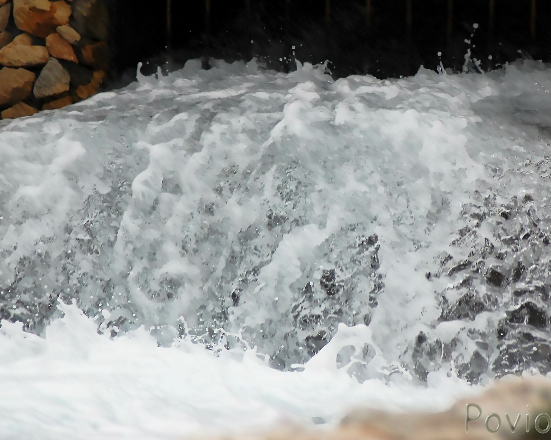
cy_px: 206
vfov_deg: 4.2
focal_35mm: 365
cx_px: 285
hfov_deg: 5.3
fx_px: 5946
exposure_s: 1/500
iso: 720
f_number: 4.8
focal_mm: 185
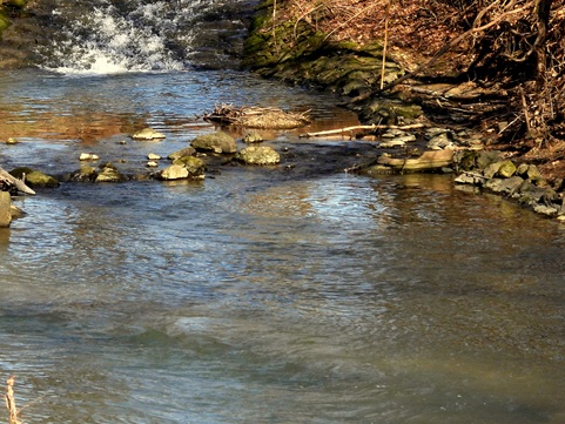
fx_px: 3396
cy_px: 76
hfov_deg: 9.5
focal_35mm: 208
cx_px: 148
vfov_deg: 7.1
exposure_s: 1/500
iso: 100
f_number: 4
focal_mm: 22.3
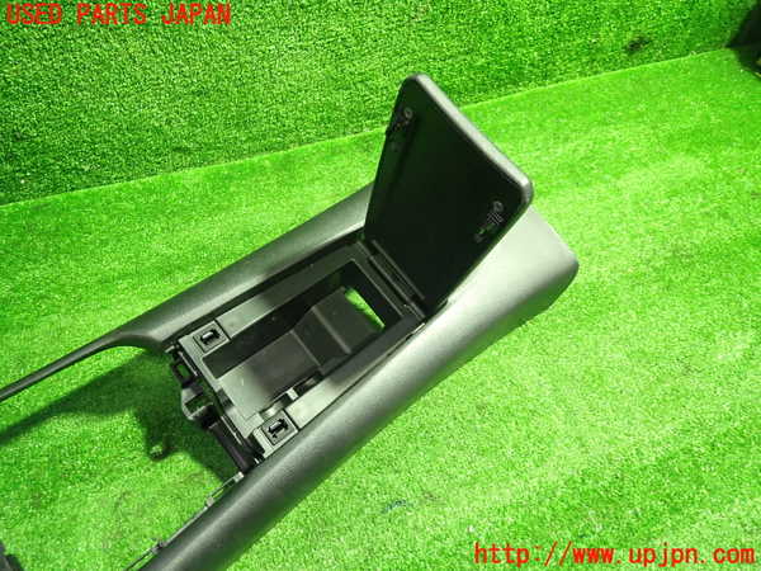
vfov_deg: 54.9
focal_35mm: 25
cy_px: 286
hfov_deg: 69.4
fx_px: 550
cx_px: 380
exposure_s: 1/30
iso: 640
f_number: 2
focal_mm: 4.5
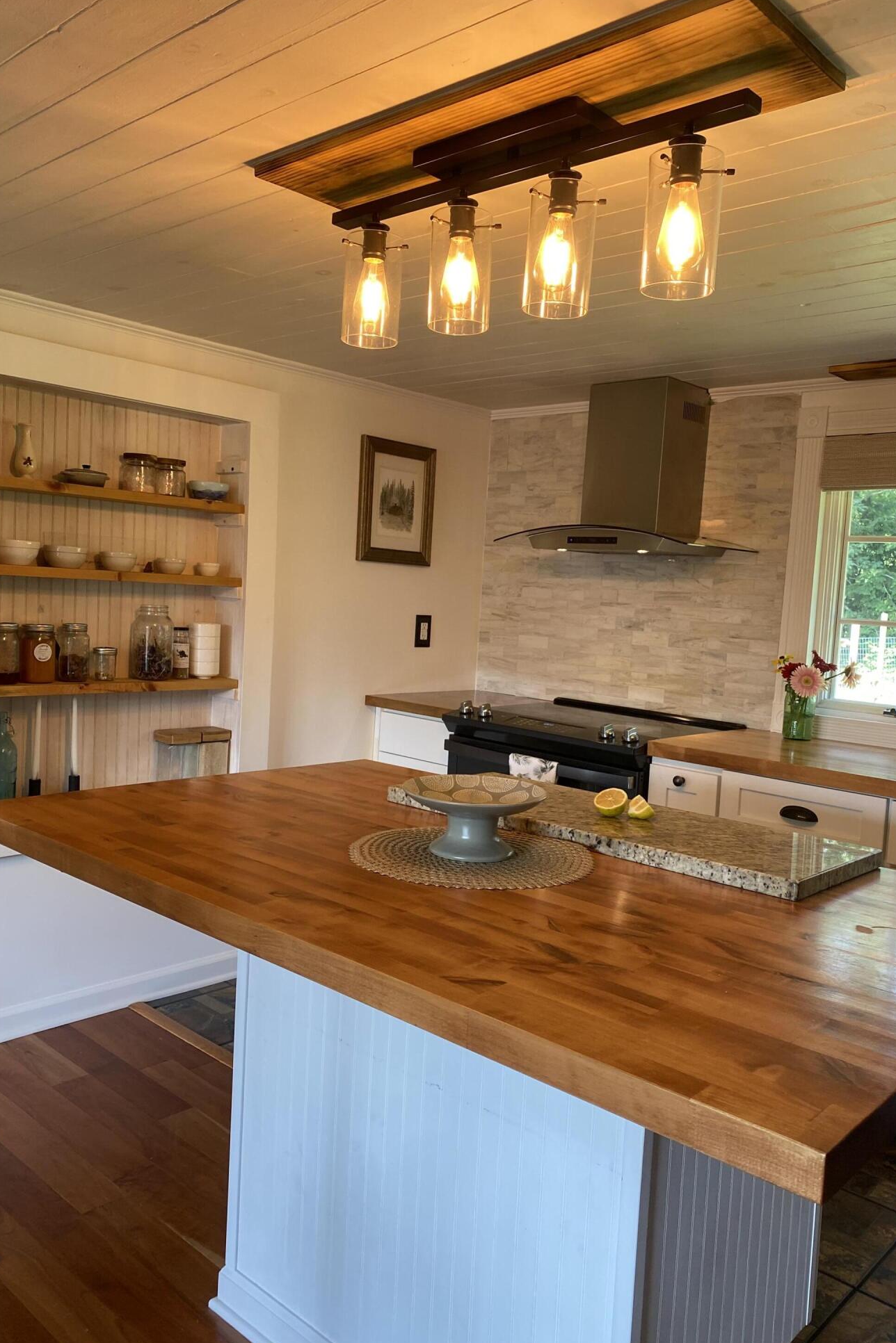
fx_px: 1045
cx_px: 447
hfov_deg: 46.4
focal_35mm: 28
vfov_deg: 65.5
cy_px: 679
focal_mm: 4.25
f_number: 1.8
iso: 100
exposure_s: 1/120
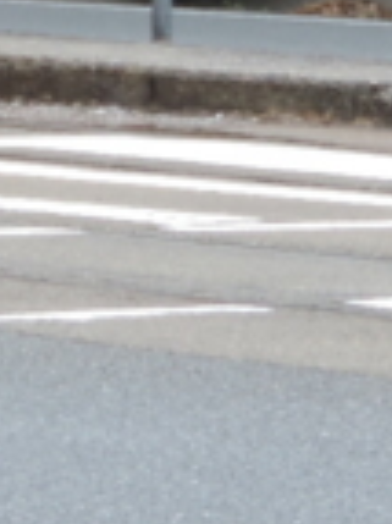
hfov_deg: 2.0
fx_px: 11402
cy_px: -224
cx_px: -407
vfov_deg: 2.6
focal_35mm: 754
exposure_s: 1/125
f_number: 4.3
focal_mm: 24
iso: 140
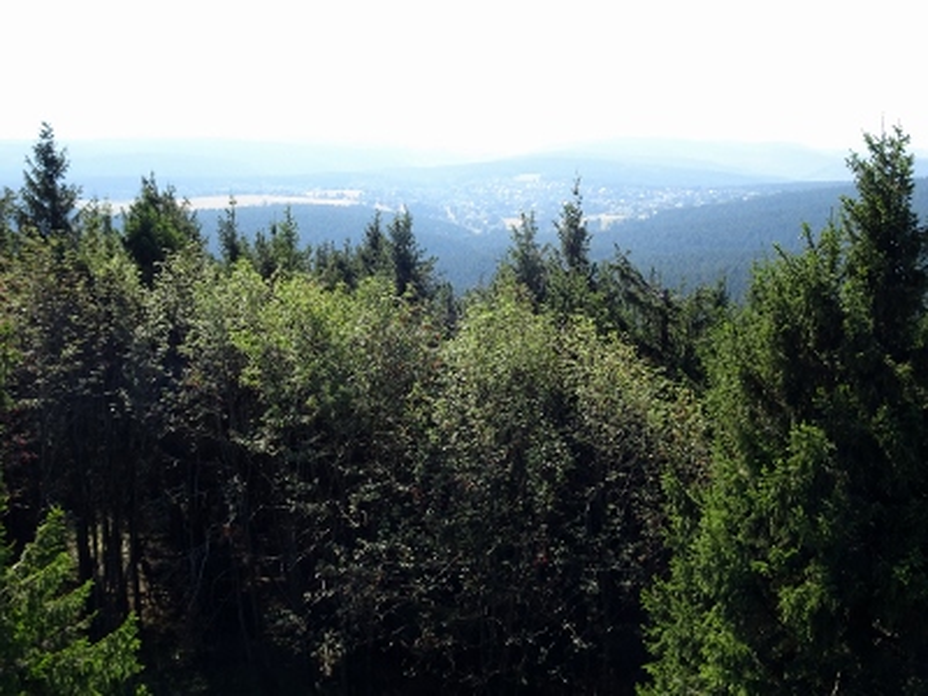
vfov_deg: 32.9
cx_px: 464
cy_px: 348
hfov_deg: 42.9
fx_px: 1180
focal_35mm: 44
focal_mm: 7.58
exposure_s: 1/250
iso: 80
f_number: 4.5
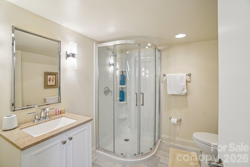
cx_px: 125
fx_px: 104
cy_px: 84
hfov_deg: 100.4
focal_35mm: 15
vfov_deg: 77.3
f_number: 8
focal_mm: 10
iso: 320
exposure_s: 1/30
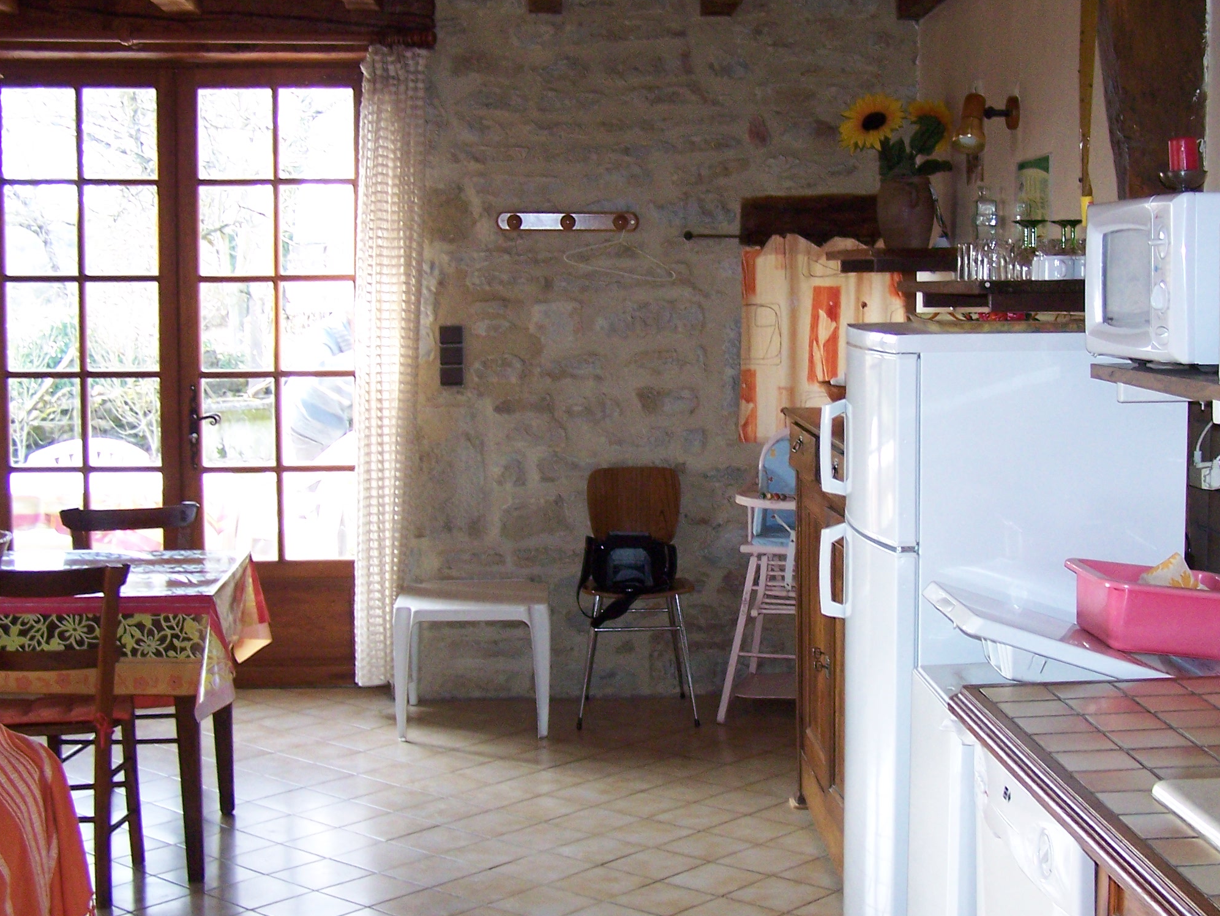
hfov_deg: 35.3
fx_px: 1904
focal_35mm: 54
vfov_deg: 27.1
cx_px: 770
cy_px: 469
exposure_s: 1/60
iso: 200
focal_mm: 6.3
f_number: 2.8
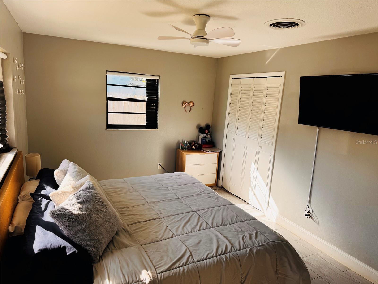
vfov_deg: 56.8
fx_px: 262
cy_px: 142
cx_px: 189
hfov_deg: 71.6
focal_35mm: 24
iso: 64
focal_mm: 6.76
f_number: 1.78
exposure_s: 1/191
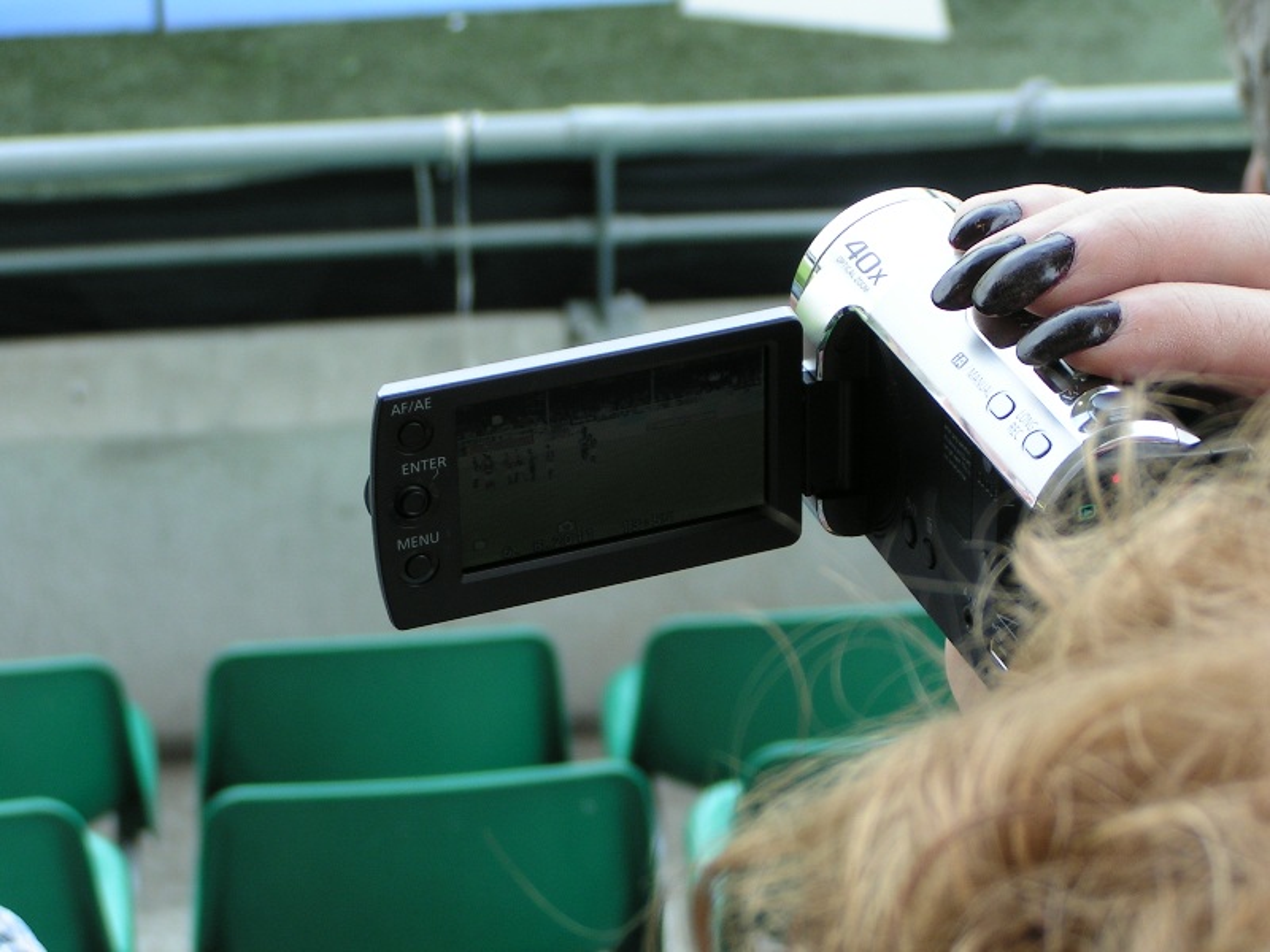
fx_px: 3632
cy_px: 476
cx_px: 635
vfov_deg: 14.9
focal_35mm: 99
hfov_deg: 19.8
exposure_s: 1/125
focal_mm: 15.2
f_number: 4.5
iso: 50
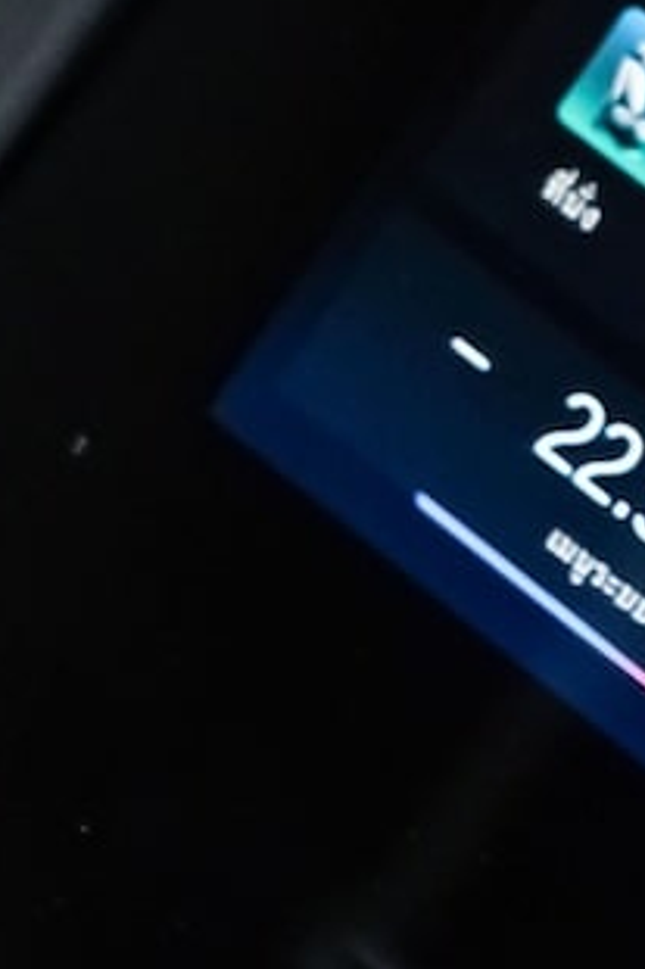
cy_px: -380
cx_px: 1016
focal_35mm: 323
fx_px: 8690
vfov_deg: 6.3
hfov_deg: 4.2
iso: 2500
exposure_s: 1/125
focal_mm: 44.4
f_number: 4
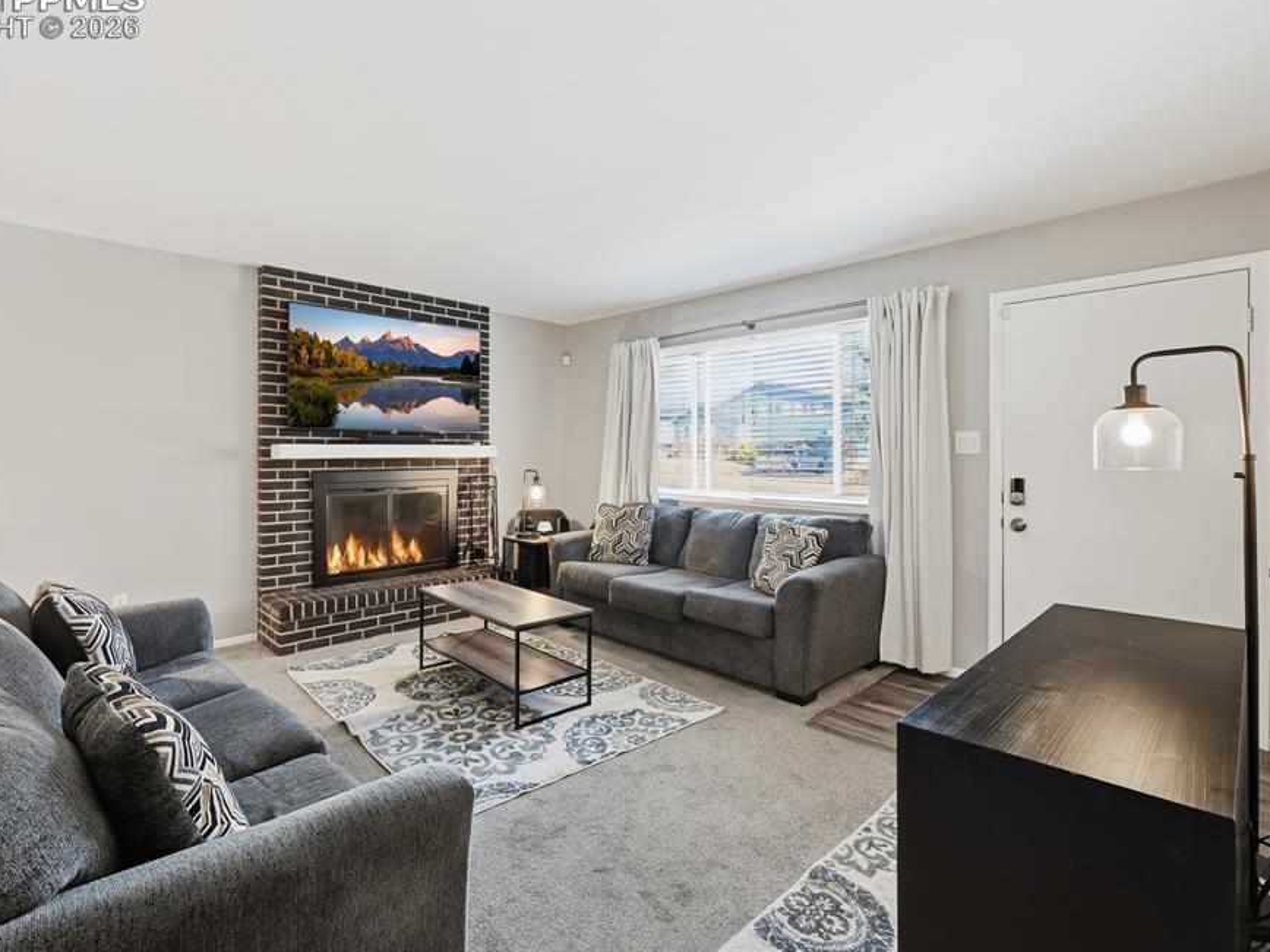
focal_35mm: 17
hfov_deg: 90.9
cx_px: 601
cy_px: 456
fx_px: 624
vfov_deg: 74.7
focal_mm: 15
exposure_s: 1/40
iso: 800
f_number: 11
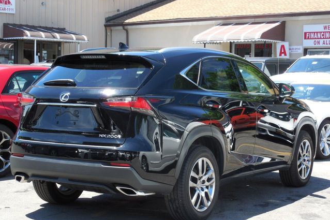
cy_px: 116
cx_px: 165
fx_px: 660
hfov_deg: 28.1
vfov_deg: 18.9
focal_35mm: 72
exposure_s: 1/160
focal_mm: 12.5
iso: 125
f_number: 4.4
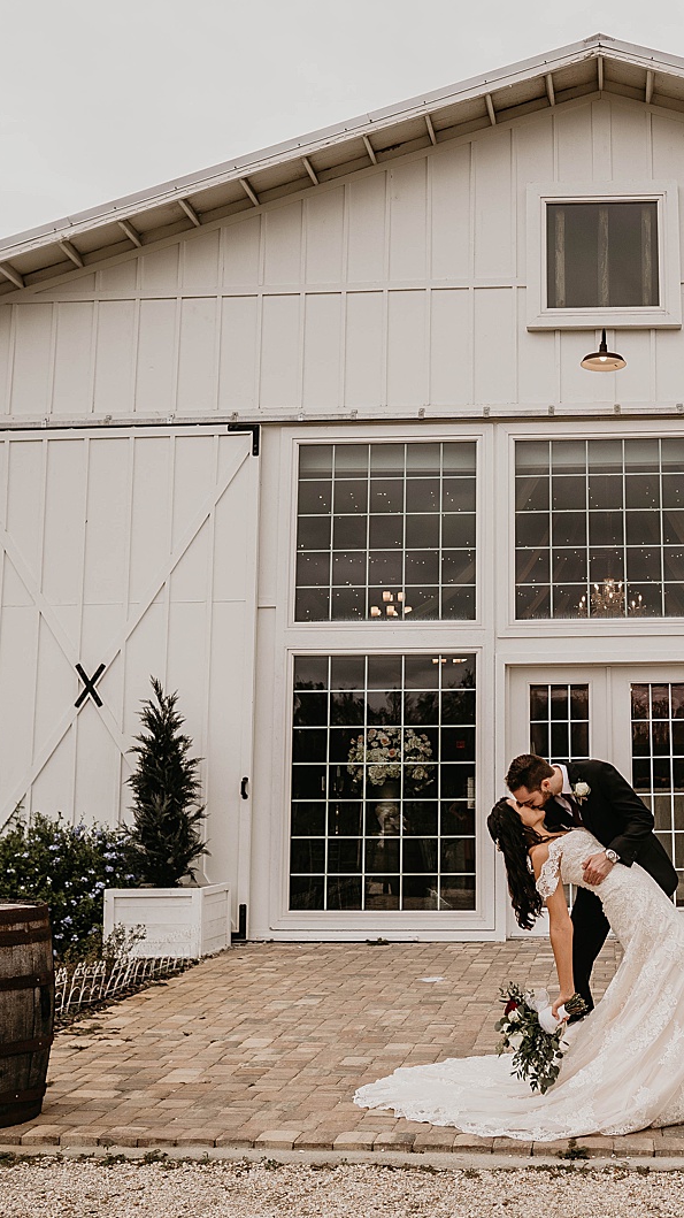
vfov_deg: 52.8
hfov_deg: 30.2
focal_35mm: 38
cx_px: 575
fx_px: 1226
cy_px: 608
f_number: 2.2
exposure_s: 1/1250
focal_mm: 24
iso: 200
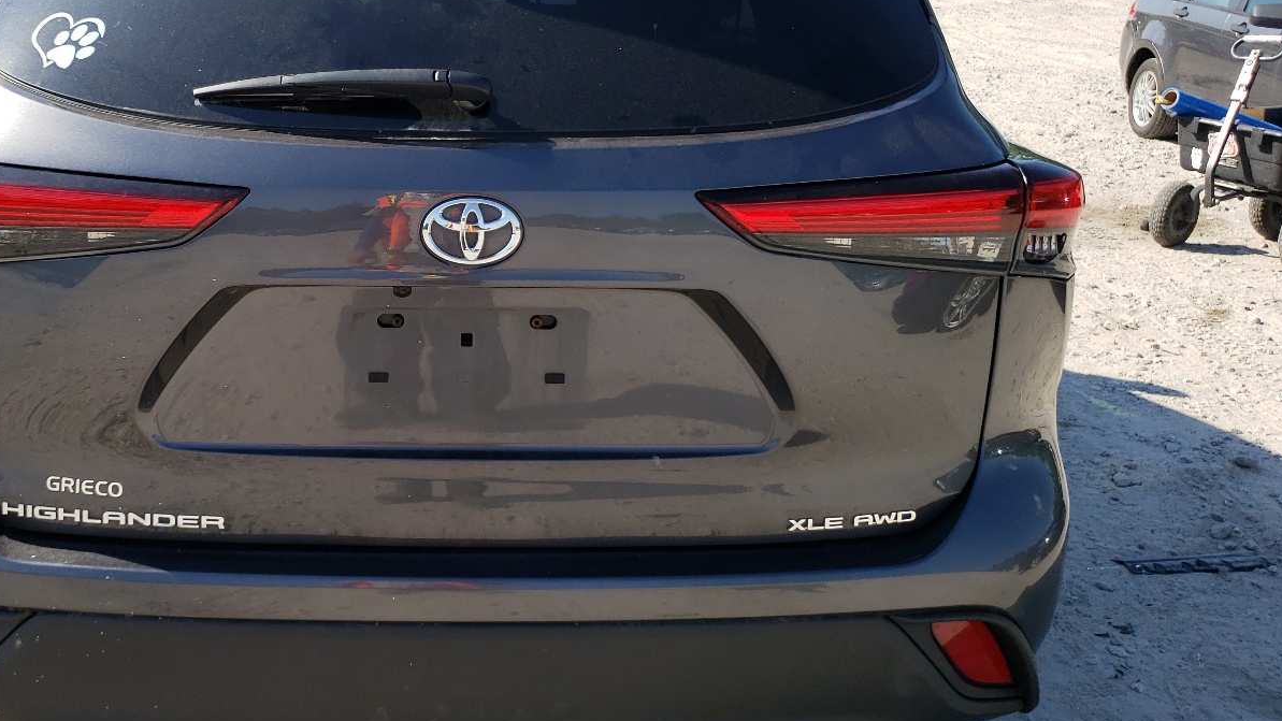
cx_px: 451
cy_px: 254
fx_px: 1292
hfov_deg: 52.0
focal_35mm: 38
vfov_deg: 31.0
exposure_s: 1/1667
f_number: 1.5
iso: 50
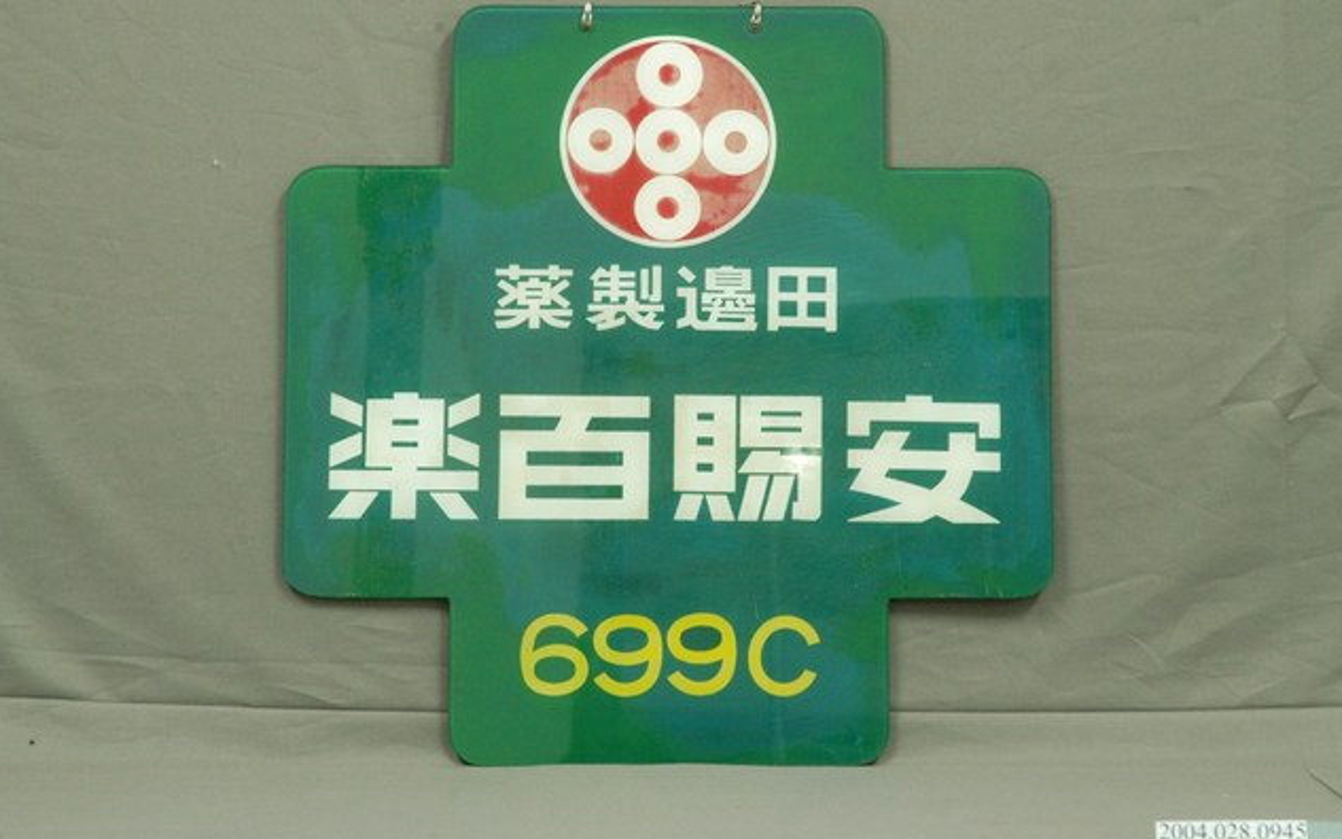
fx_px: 3951
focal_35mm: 108
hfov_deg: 19.3
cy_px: 416
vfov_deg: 12.1
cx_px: 672
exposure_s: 1/6
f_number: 8
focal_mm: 70
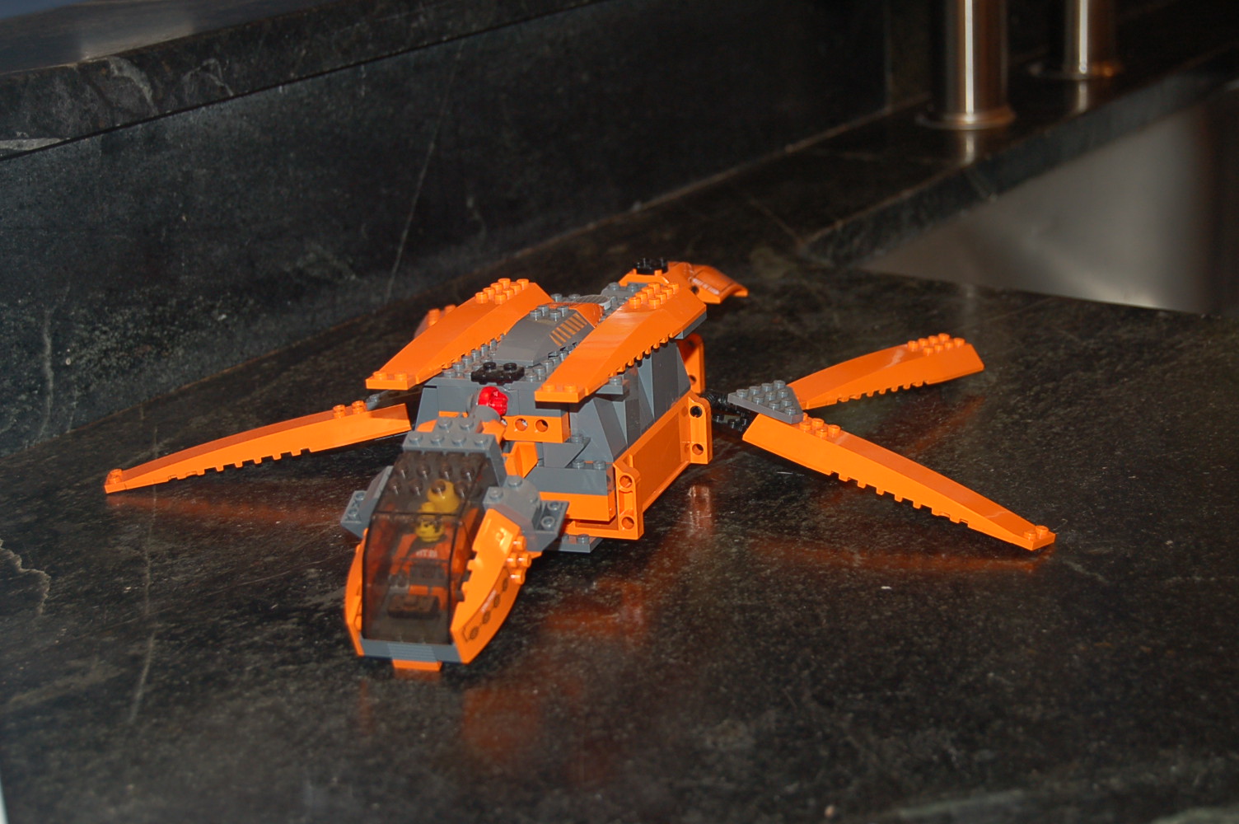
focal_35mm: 63
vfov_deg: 21.5
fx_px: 2166
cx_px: 620
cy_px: 412
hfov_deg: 31.9
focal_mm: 42
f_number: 5.3
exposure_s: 1/60
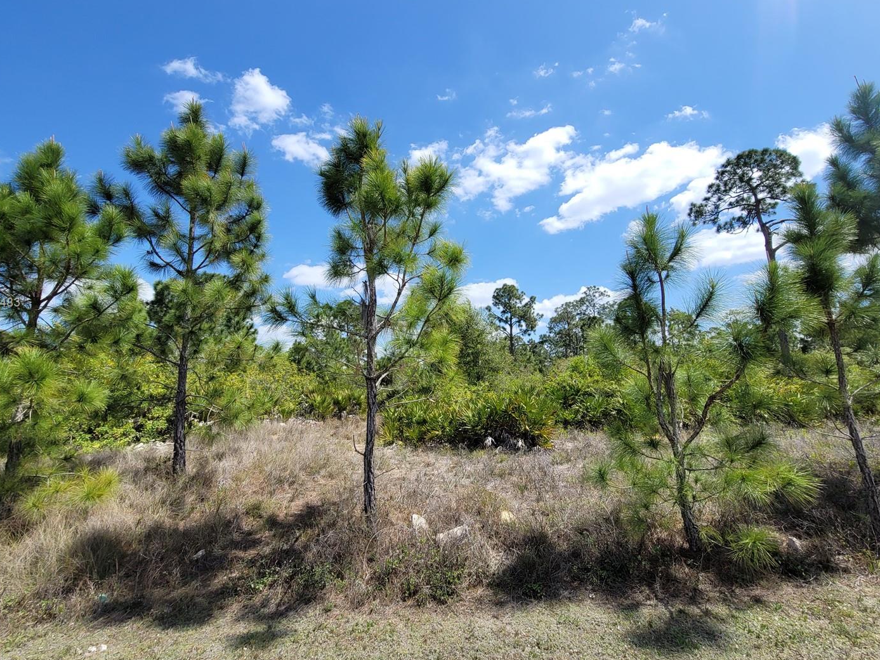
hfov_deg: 98.2
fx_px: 381
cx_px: 428
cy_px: 303
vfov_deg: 81.6
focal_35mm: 15
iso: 64
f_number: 2.2
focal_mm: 2.2
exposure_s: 1/1732
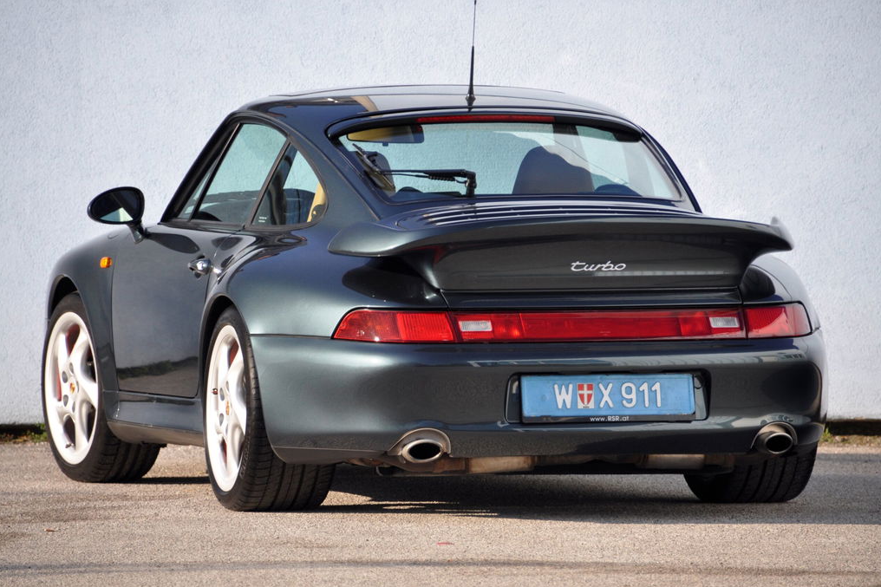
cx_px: 439
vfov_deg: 4.5
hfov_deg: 6.8
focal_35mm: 302
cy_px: 294
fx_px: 7389
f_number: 6.3
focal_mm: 200
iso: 500
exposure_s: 1/250
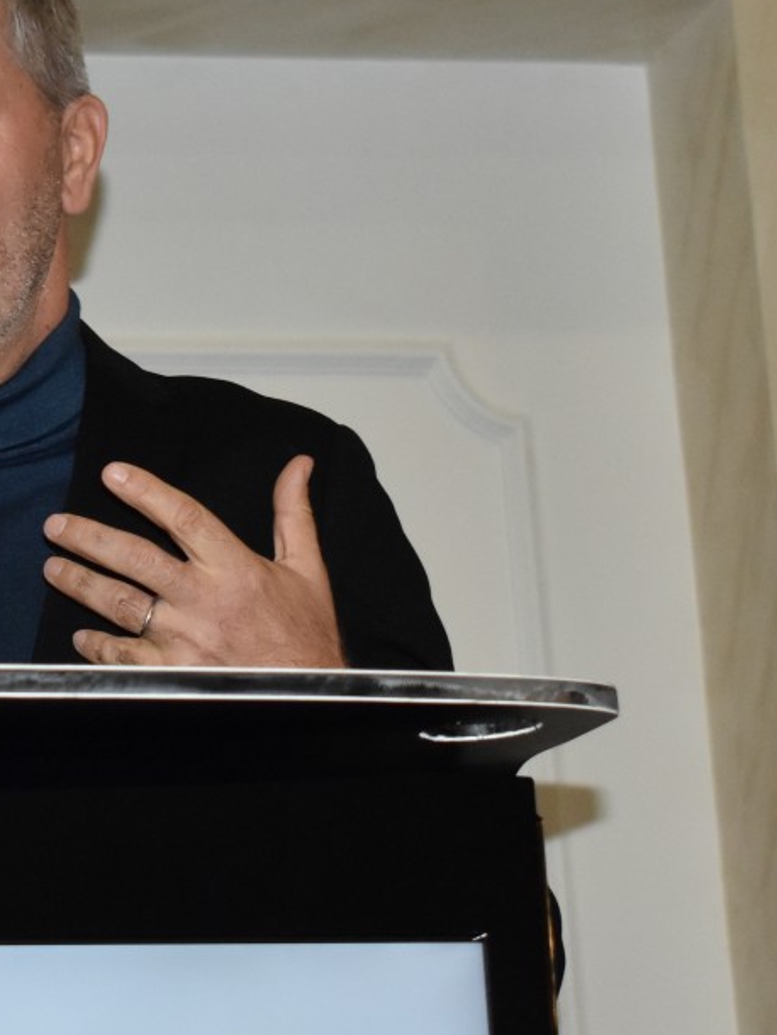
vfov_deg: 11.5
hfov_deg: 8.5
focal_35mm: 172
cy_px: 326
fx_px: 5152
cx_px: -139
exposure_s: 1/125
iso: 1100
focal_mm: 45
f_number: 5
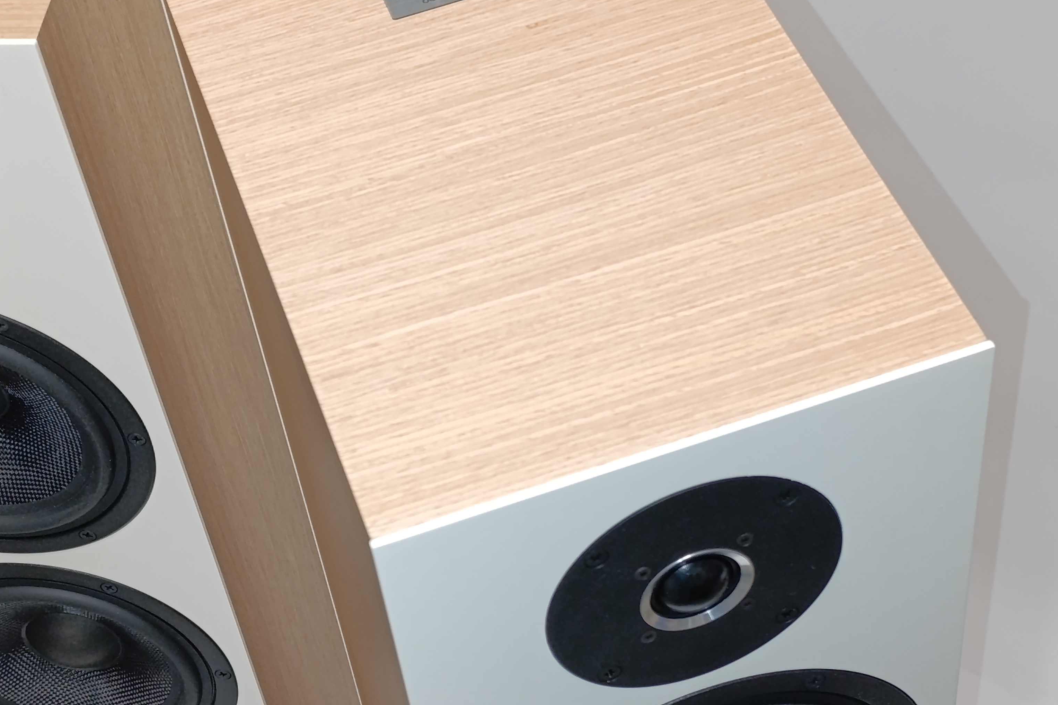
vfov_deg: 40.2
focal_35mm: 32
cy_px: 509
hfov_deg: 58.7
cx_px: 530
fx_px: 940
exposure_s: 1/50
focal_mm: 6.14
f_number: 1.6
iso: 1000
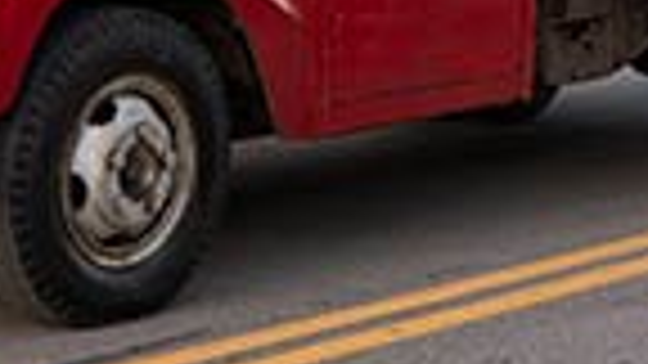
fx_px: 2320
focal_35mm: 135
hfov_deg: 15.5
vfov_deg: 8.6
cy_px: -303
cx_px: 688
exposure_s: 1/350
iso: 400
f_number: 2.8
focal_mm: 32
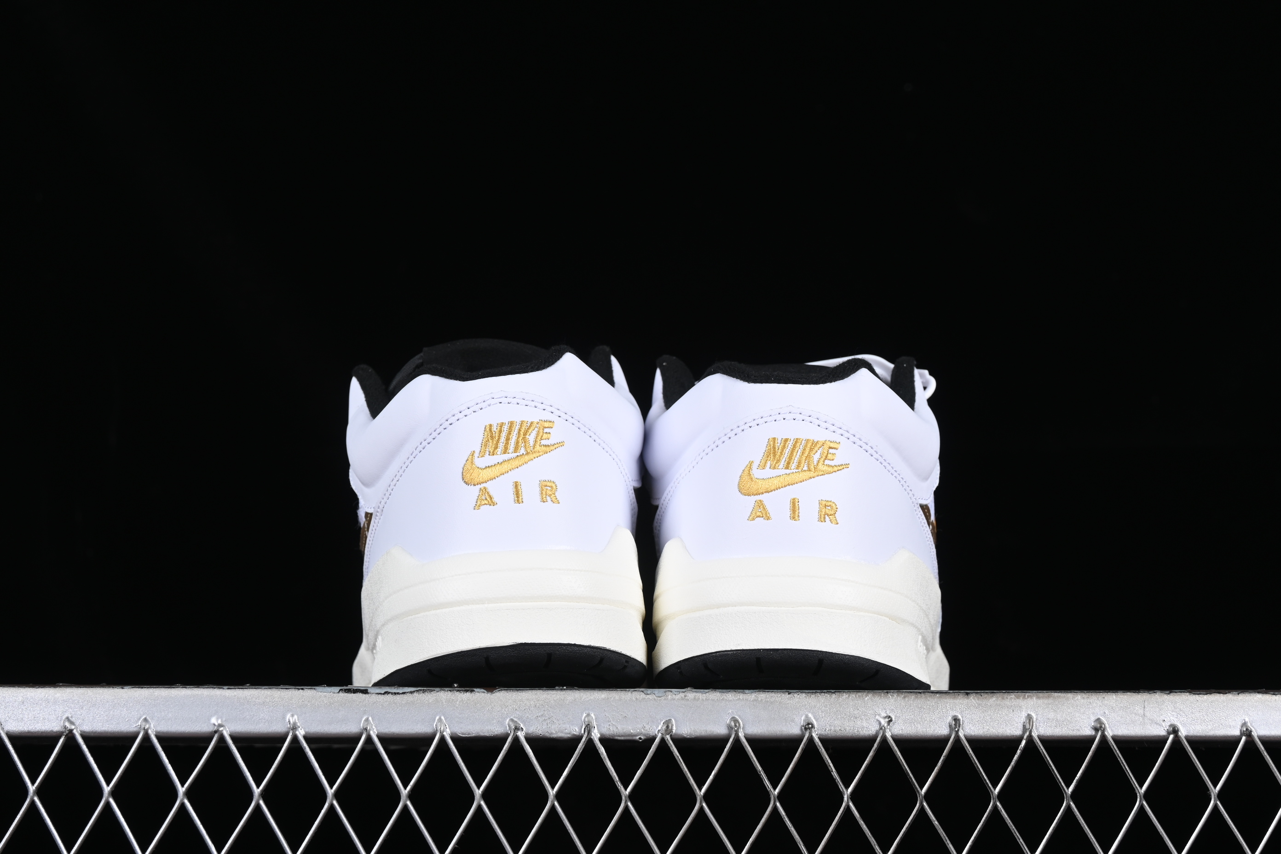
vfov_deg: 18.2
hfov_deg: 27.0
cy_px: 427
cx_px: 640
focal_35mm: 75
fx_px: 2669
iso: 160
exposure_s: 1/100
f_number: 8
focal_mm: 50
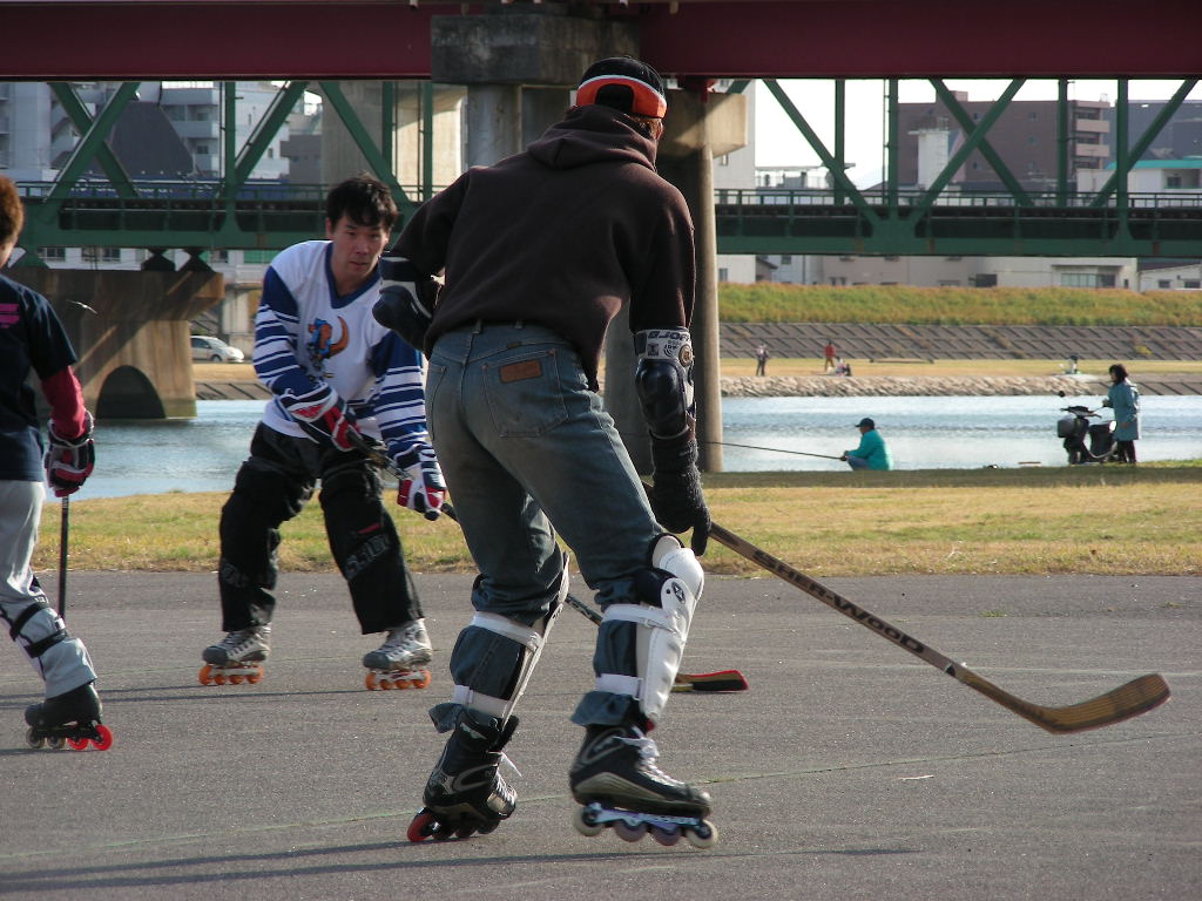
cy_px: 450
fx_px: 7986
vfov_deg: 6.5
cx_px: 601
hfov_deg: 8.6
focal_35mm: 230
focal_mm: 38.3
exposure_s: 1/263
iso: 50
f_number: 3.5
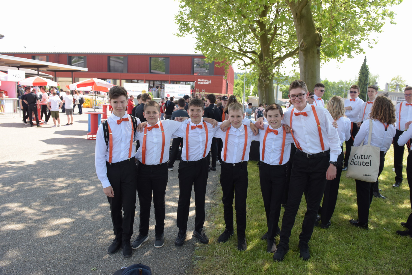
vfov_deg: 53.2
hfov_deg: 73.7
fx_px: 275
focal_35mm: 24
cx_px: 206
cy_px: 138
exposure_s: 1/1250
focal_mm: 24
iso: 1100
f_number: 5.6
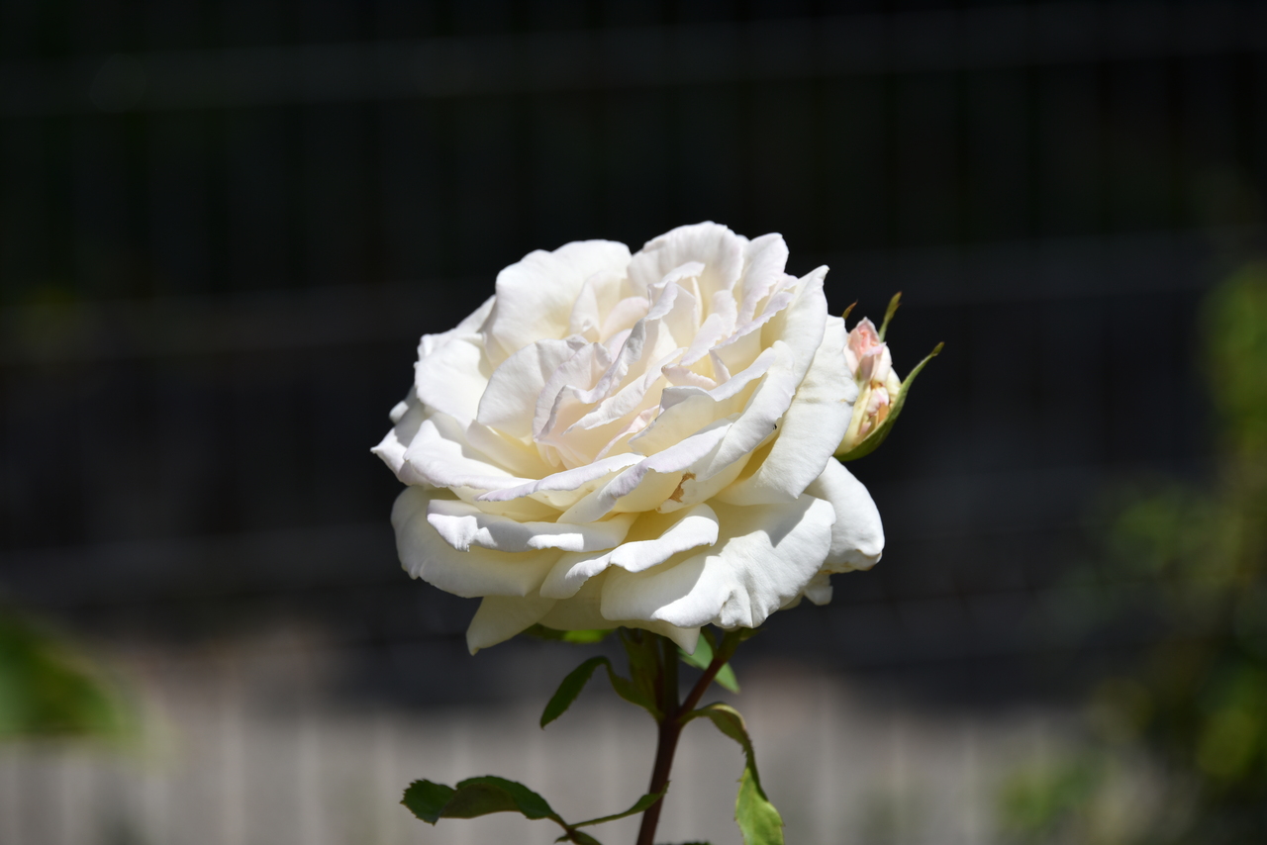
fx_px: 10560
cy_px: 422
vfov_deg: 4.6
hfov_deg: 6.9
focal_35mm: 300
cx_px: 634
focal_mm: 300
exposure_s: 1/640
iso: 100
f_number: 10
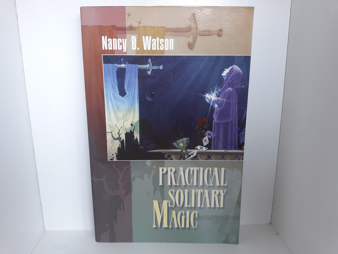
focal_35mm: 28
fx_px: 273
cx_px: 169
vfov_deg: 49.7
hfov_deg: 63.4
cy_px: 127
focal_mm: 3.7
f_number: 1.7
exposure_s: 1/60
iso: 50
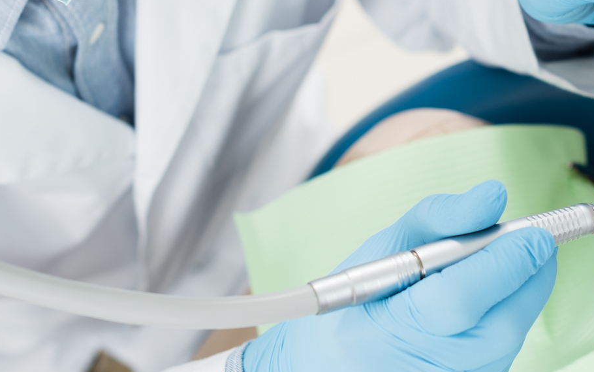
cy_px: 110
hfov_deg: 18.4
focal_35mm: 112
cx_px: 503
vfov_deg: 11.7
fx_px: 1813
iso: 100
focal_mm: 50
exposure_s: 1/200
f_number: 3.5
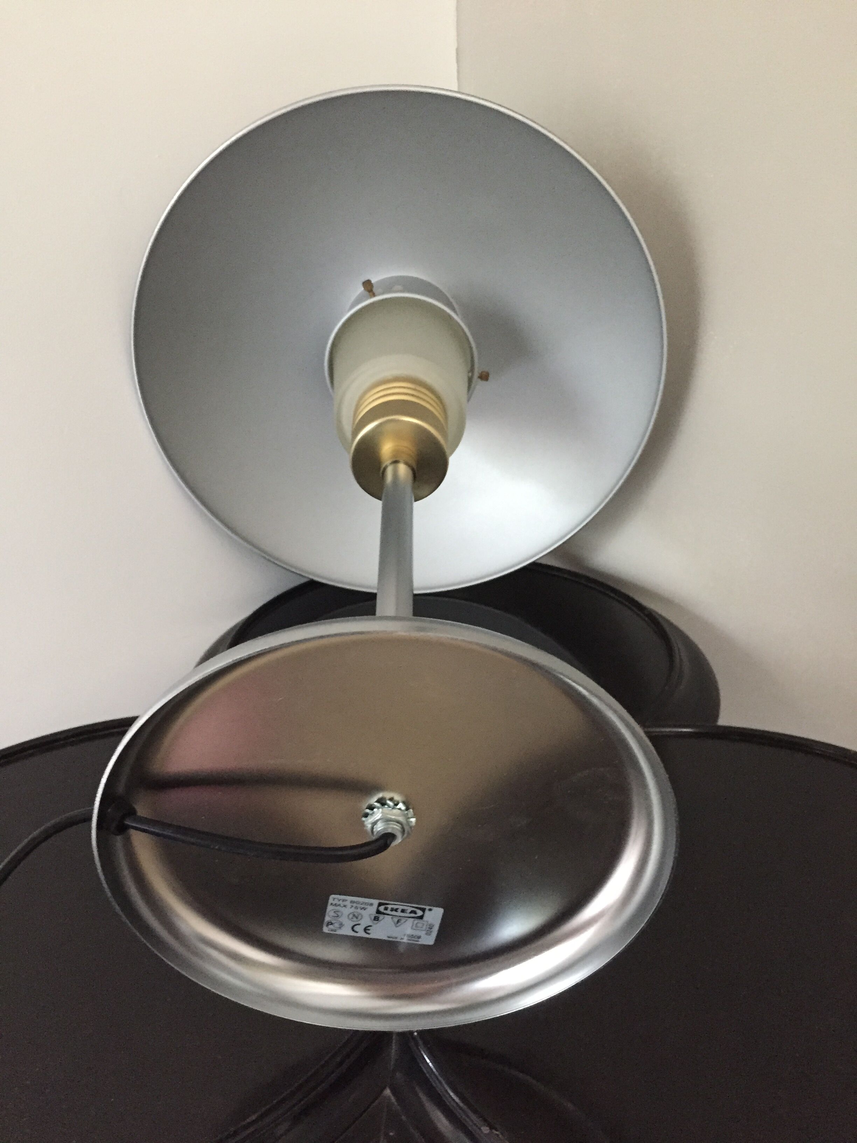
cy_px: 572
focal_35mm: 29
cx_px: 428
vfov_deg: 61.7
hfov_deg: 48.2
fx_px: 957
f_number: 2.2
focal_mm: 4.15
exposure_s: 1/17
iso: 320
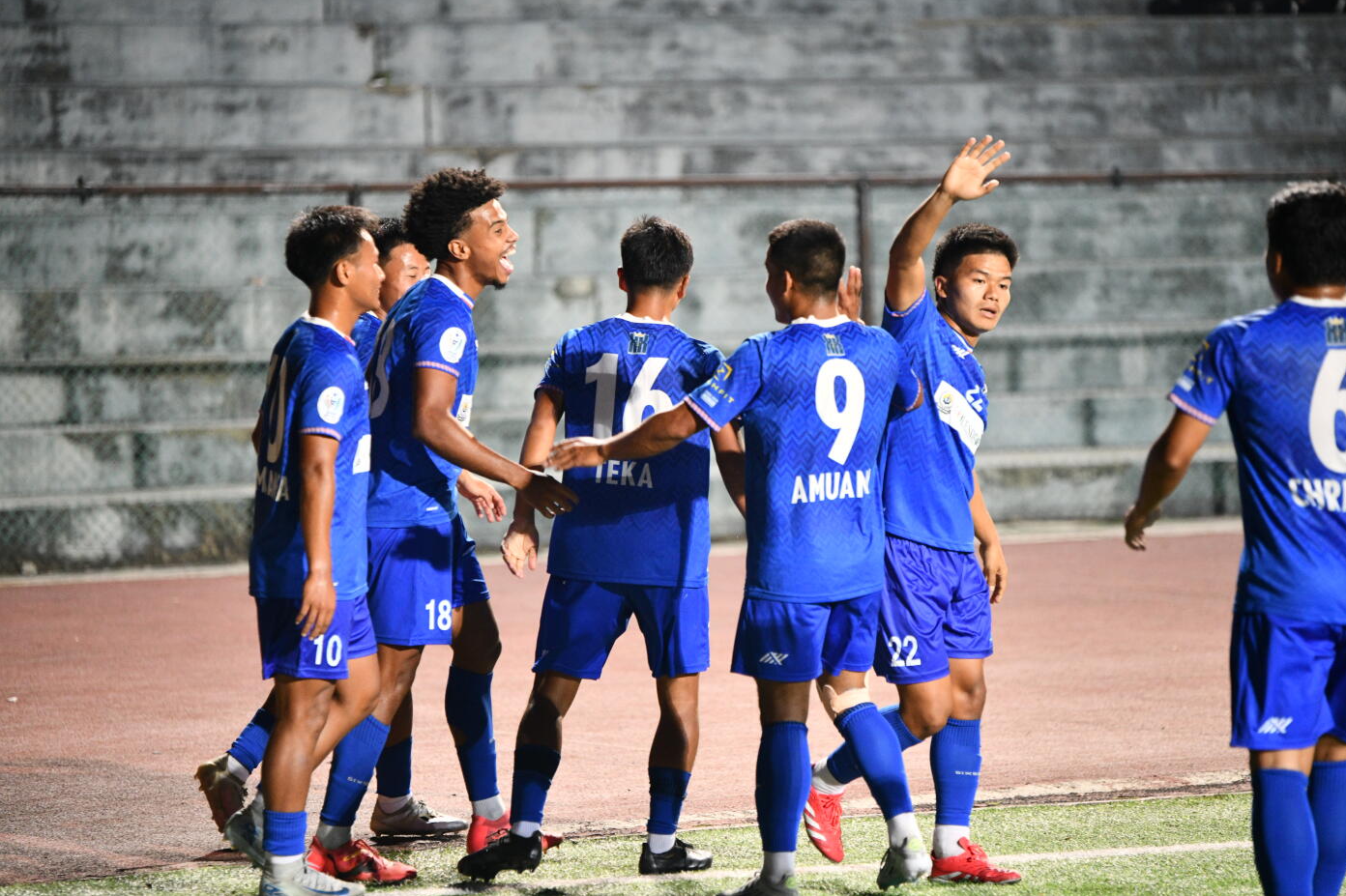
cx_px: 676
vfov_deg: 8.3
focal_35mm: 166
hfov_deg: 12.4
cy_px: 447
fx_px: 6204
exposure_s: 1/500
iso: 2000
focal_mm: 165
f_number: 2.8
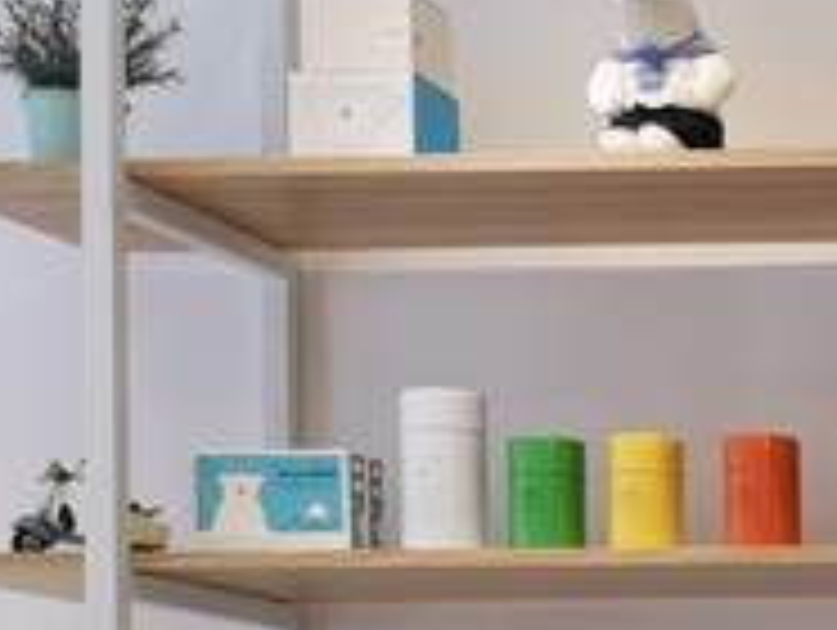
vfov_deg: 12.3
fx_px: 2808
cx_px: 1701
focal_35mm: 116
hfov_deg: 14.1
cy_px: 873
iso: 200
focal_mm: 3.95
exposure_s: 1/40
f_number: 1.8
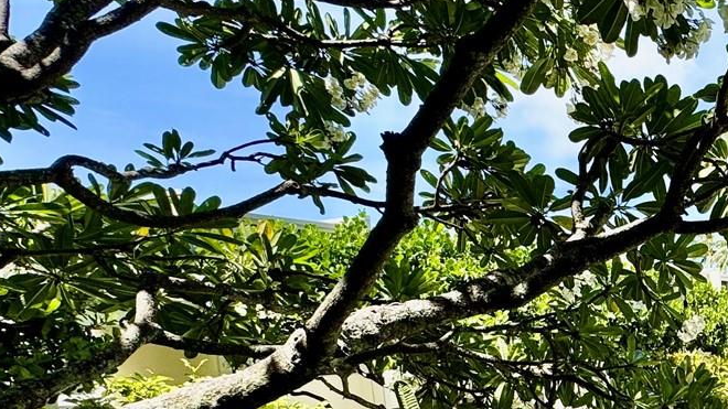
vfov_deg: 30.2
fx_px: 714
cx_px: 871
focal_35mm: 37
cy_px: 391
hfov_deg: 39.3
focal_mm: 2.22
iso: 50
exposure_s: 1/1277
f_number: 2.2
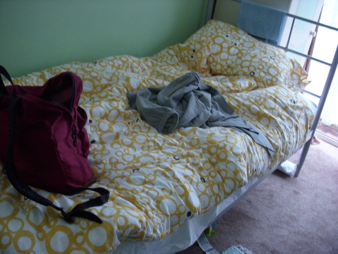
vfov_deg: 37.7
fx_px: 371
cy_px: 127
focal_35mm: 38
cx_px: 169
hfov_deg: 49.0
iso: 400
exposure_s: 1/2
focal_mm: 6.3
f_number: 3.3
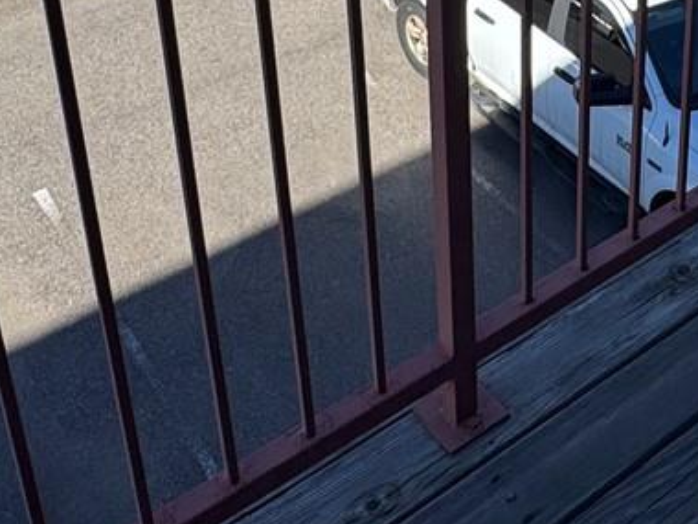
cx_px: 663
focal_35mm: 59
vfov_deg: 22.0
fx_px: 1190
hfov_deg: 30.8
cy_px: -180
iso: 50
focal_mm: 2.22
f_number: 2.2
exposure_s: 1/1078
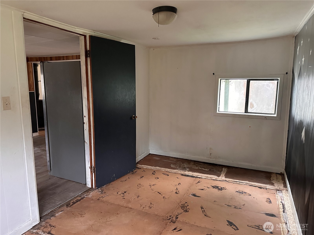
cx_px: 157
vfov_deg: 56.8
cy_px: 118
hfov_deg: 71.6
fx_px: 218
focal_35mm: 24
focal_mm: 6.86
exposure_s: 1/47
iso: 1000
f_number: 1.78
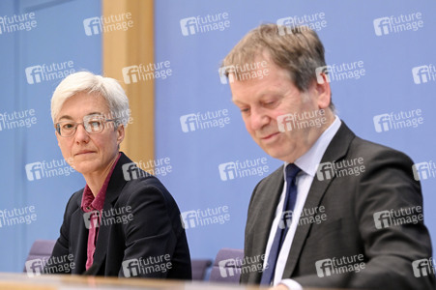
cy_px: 145
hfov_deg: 15.2
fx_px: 1634
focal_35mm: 135
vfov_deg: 10.1
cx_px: 218
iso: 3200
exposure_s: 1/400
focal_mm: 135
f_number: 5
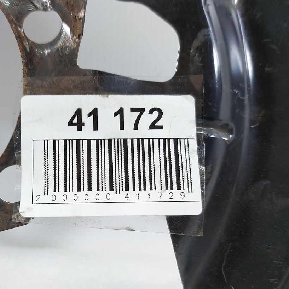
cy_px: 169
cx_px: 95
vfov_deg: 45.9
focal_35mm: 36
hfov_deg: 45.3
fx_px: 340
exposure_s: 1/50
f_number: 1.8
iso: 80
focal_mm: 5.23
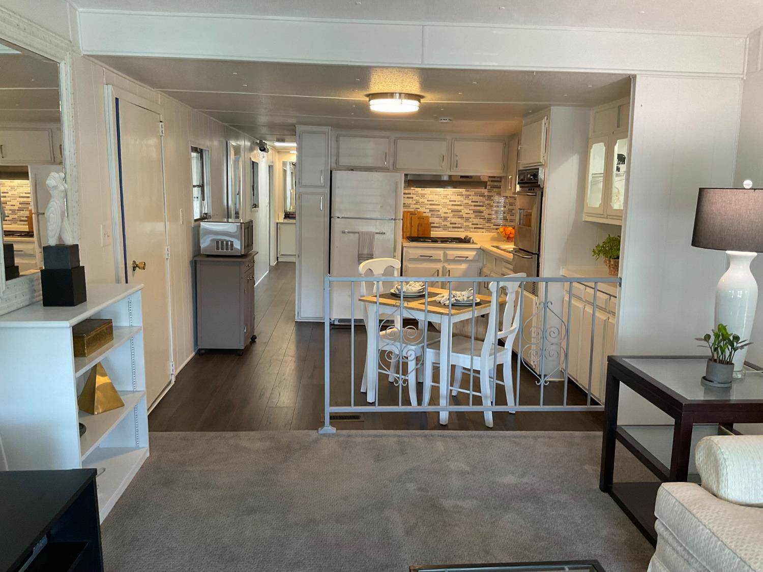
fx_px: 639
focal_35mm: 29
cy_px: 286
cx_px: 382
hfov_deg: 61.7
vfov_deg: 48.2
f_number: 1.8
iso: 100
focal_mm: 3
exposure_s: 1/60
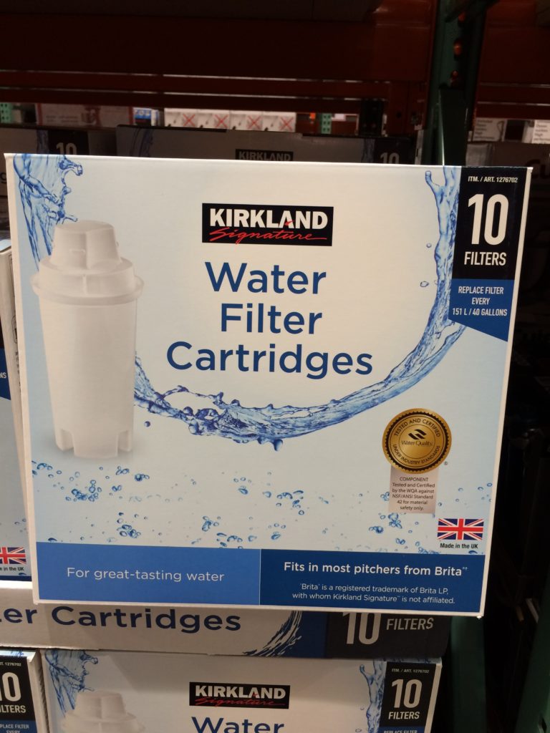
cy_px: 366
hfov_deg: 48.2
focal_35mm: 29
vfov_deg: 61.7
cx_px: 275
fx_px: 614
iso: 80
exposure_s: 1/30
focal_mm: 4.15
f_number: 2.2
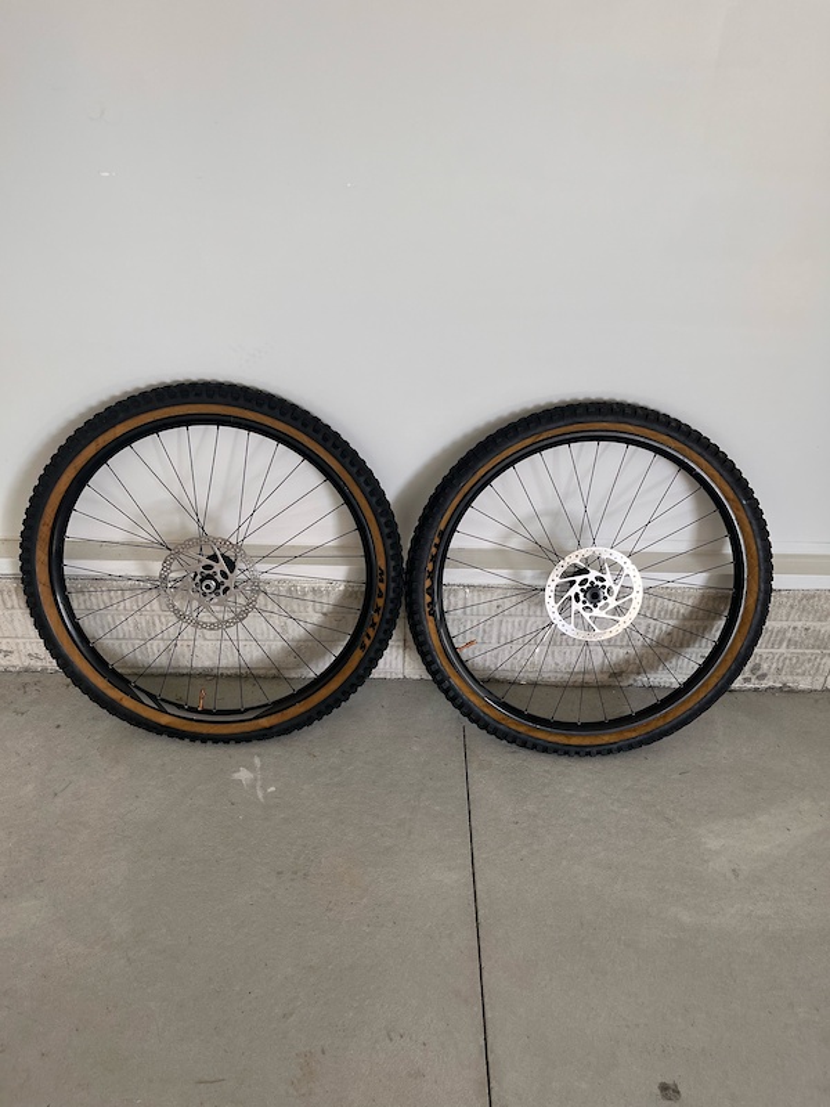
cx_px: 415
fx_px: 831
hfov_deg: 53.1
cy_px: 554
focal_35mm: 26
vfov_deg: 67.3
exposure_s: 1/124
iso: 50
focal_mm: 5.1
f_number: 1.6
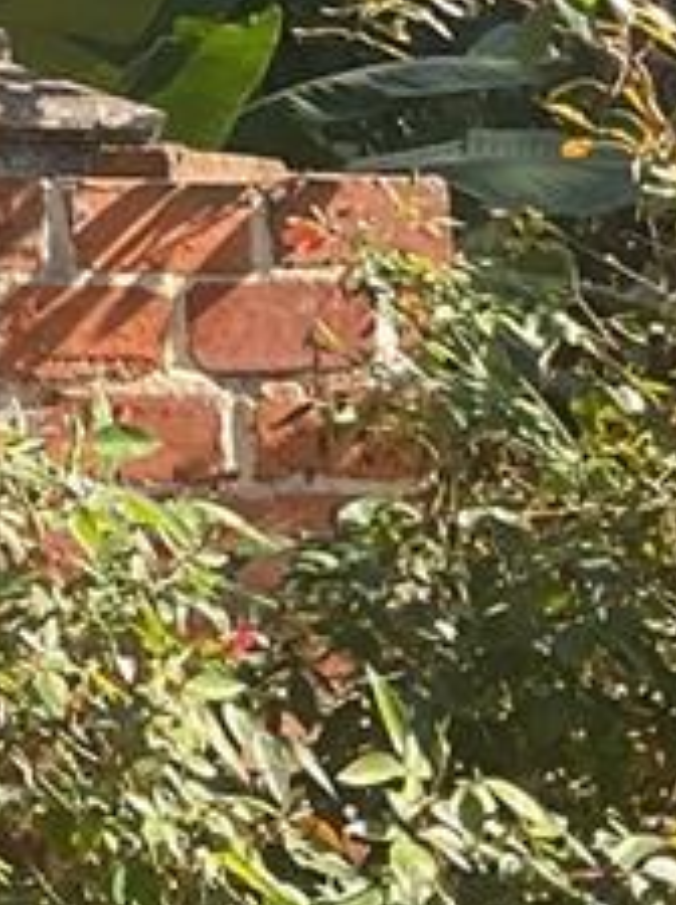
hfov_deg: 8.8
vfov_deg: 12.2
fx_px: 4047
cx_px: -849
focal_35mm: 155
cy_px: -455
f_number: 1.8
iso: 16
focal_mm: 3
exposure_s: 1/358
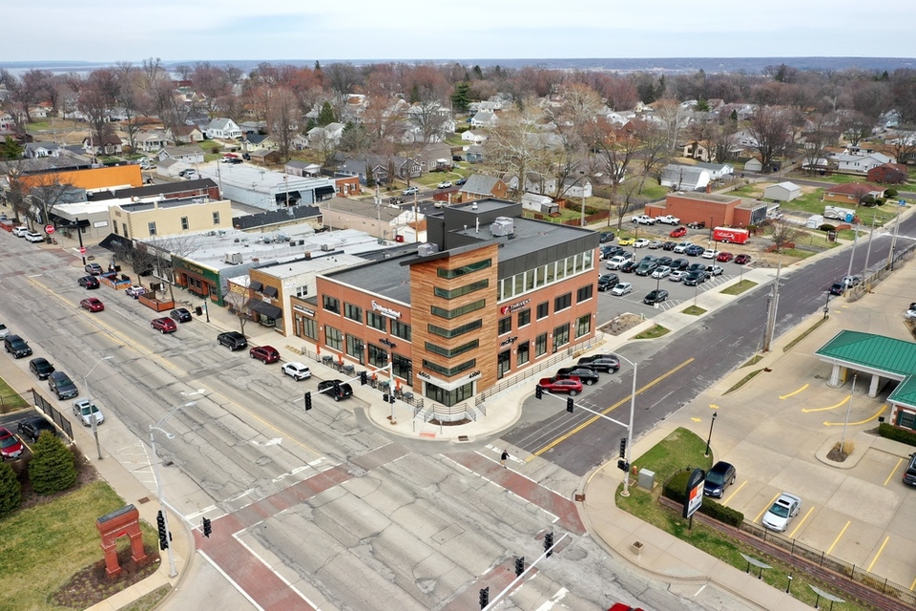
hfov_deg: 65.5
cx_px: 458
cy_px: 306
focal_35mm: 28
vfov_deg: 46.4
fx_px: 712
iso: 100
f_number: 5.6
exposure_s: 1/80
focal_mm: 10.26
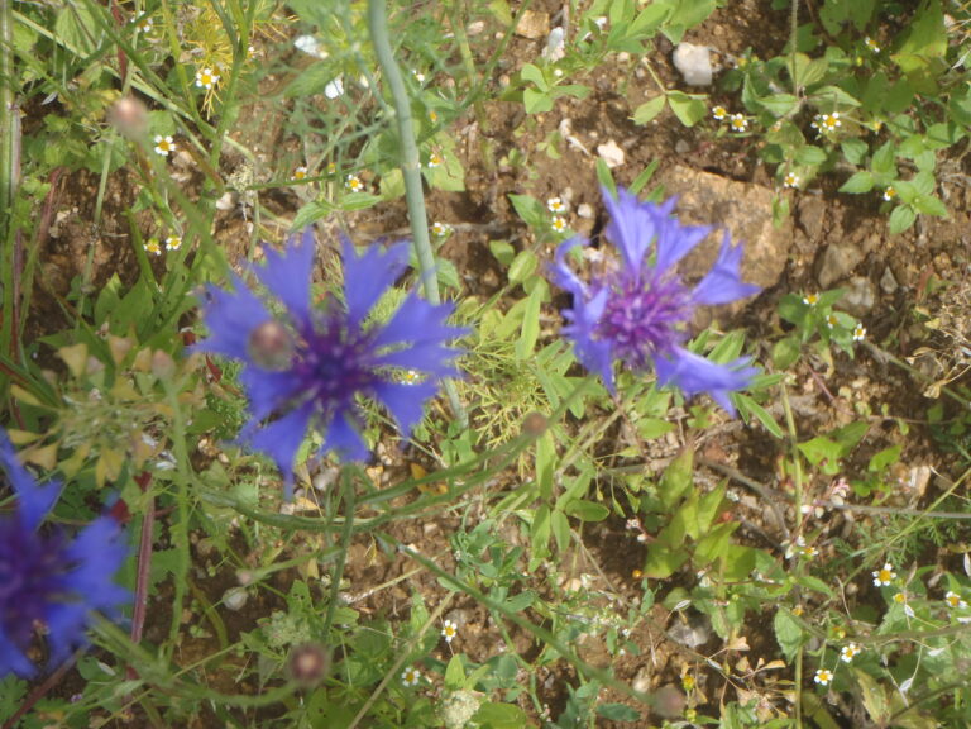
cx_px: 486
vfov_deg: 25.7
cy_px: 364
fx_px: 1599
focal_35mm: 57
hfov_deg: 33.8
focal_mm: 10.34
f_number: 4.5
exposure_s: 1/320
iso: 80
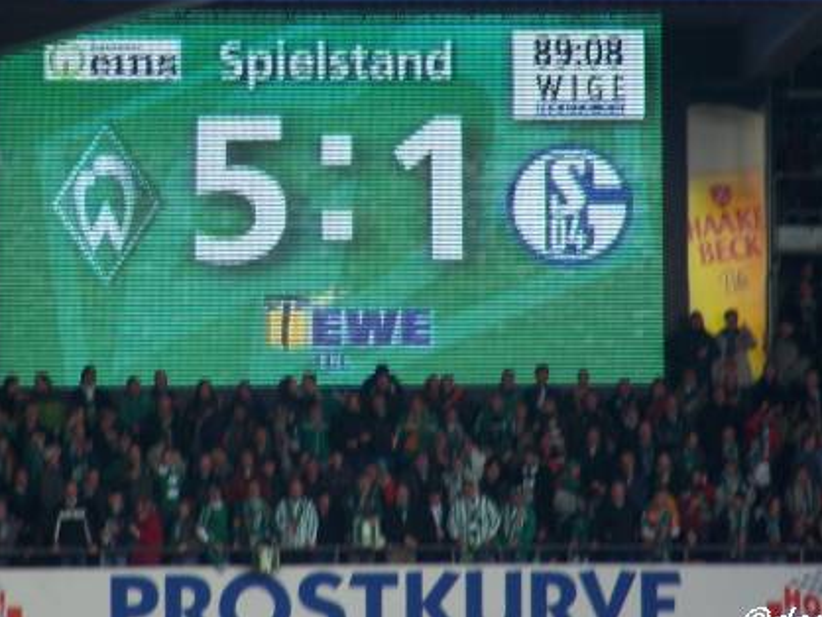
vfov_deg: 2.3
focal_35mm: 661
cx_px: 360
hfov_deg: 3.0
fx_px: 15705
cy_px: 212
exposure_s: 1/100
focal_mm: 70.2
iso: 64
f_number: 4.8
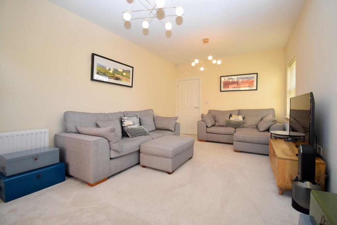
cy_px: 112
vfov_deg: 77.3
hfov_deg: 100.4
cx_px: 168
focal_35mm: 15
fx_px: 140
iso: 800
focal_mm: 10
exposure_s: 1/160
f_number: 4.5
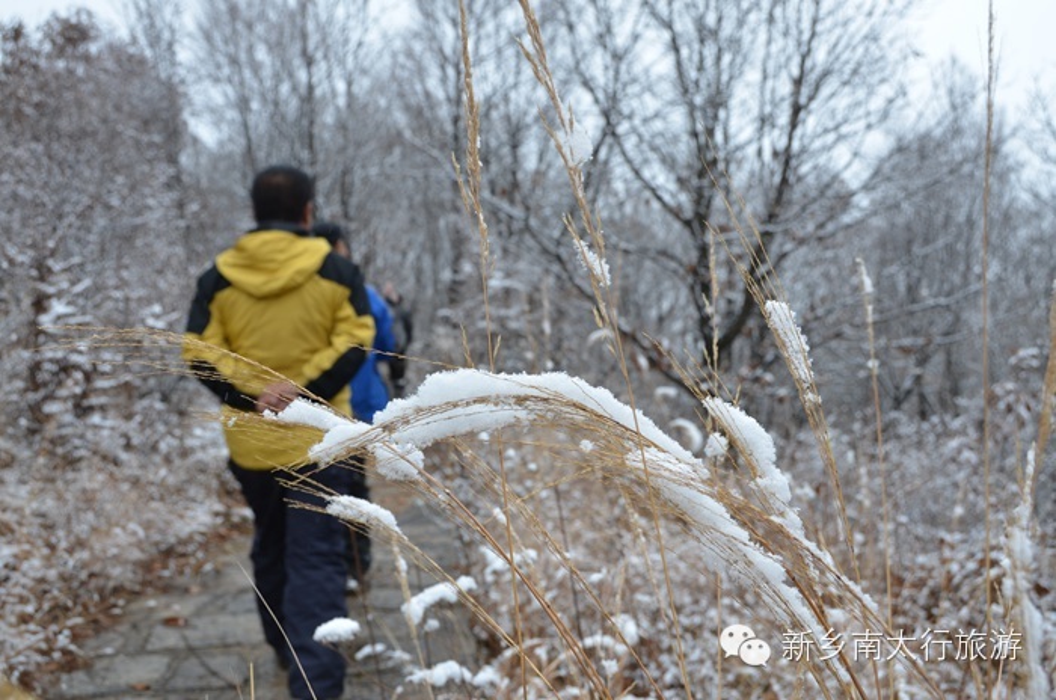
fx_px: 1274
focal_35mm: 44
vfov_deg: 30.7
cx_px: 528
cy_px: 350
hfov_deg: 45.0
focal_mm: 29
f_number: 6.7
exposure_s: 1/180
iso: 200
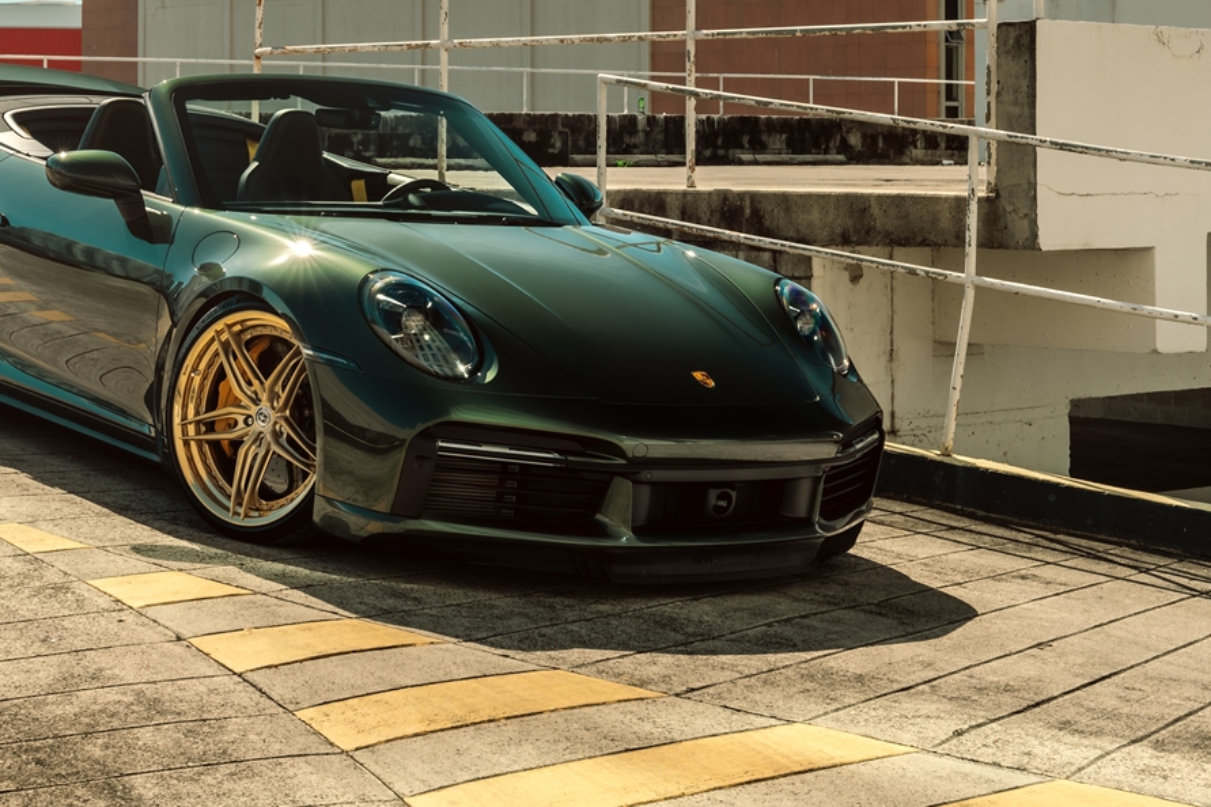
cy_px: 128
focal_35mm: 84
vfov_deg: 16.1
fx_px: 2825
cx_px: 661
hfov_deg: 24.2
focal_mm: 39
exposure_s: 1/200
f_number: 9
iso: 100
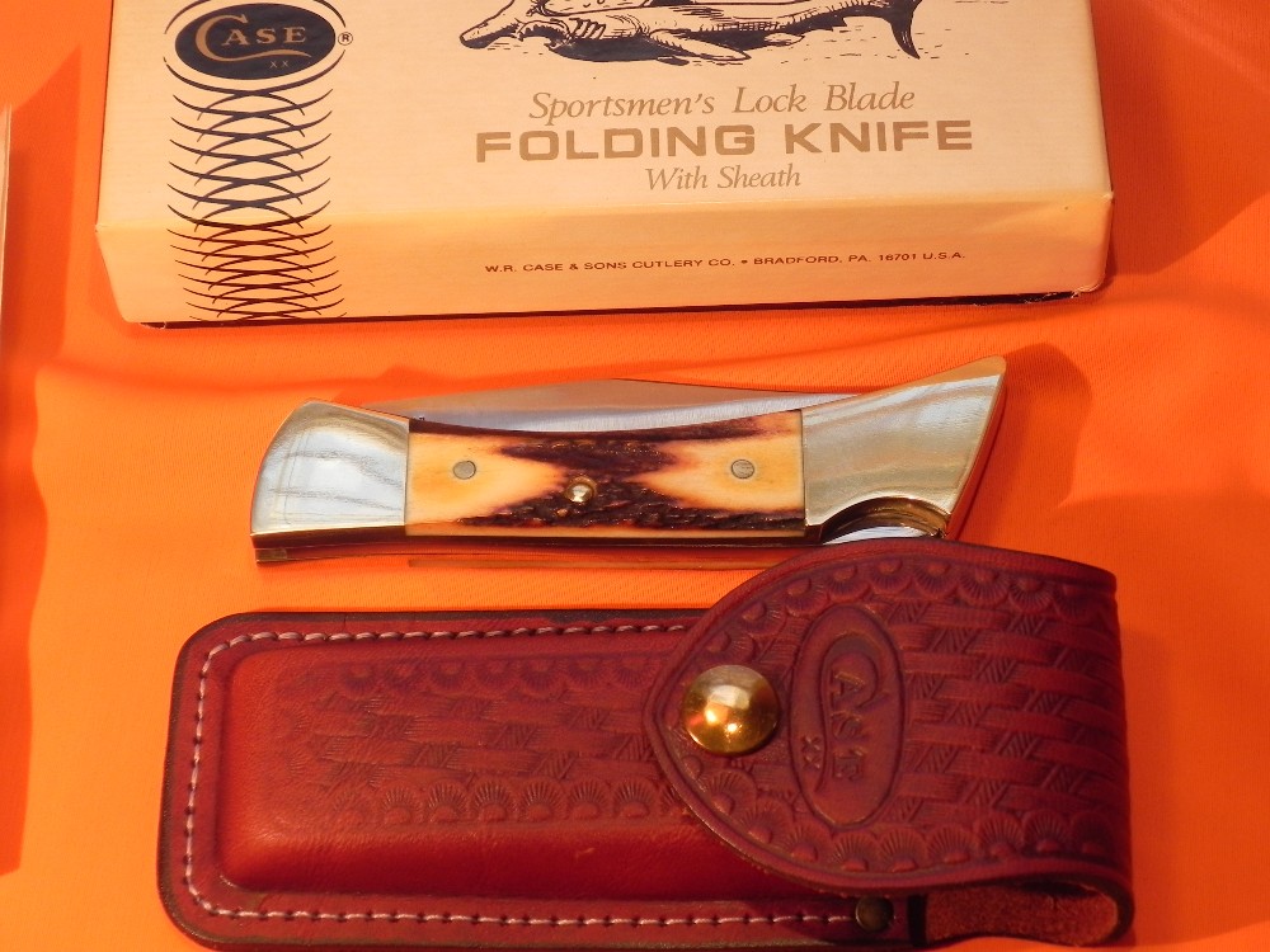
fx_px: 3119
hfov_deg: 23.0
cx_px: 635
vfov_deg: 17.4
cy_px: 476
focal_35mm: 85
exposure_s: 1/140
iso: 160
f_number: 4
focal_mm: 15.1
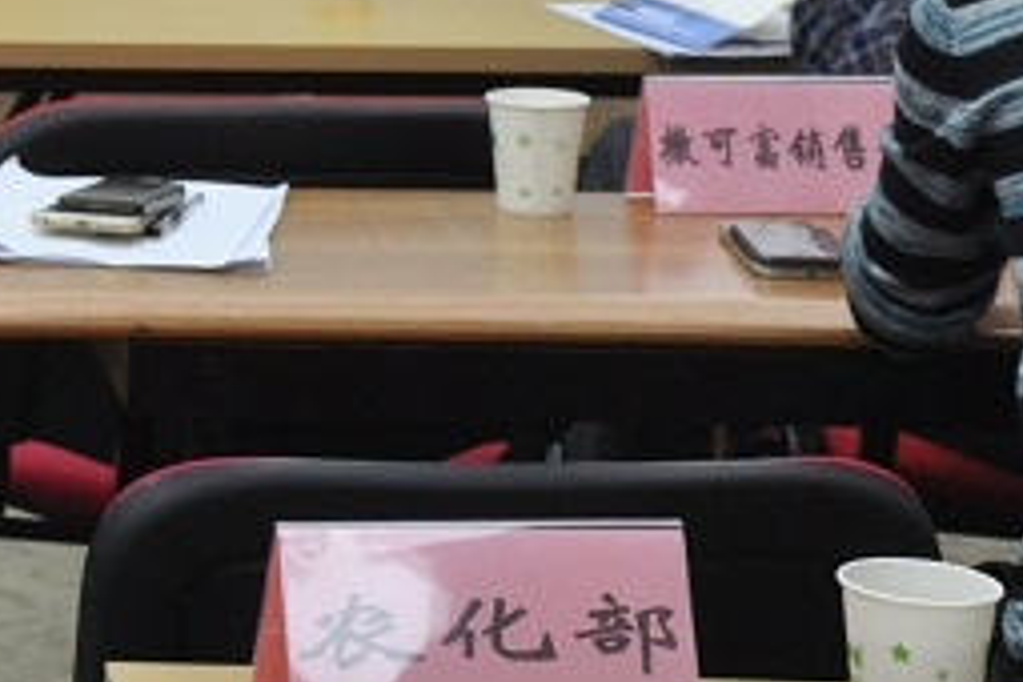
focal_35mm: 176
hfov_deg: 11.2
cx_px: -497
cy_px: -305
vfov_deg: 7.7
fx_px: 5001
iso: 900
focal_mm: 30
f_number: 8
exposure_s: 1/30
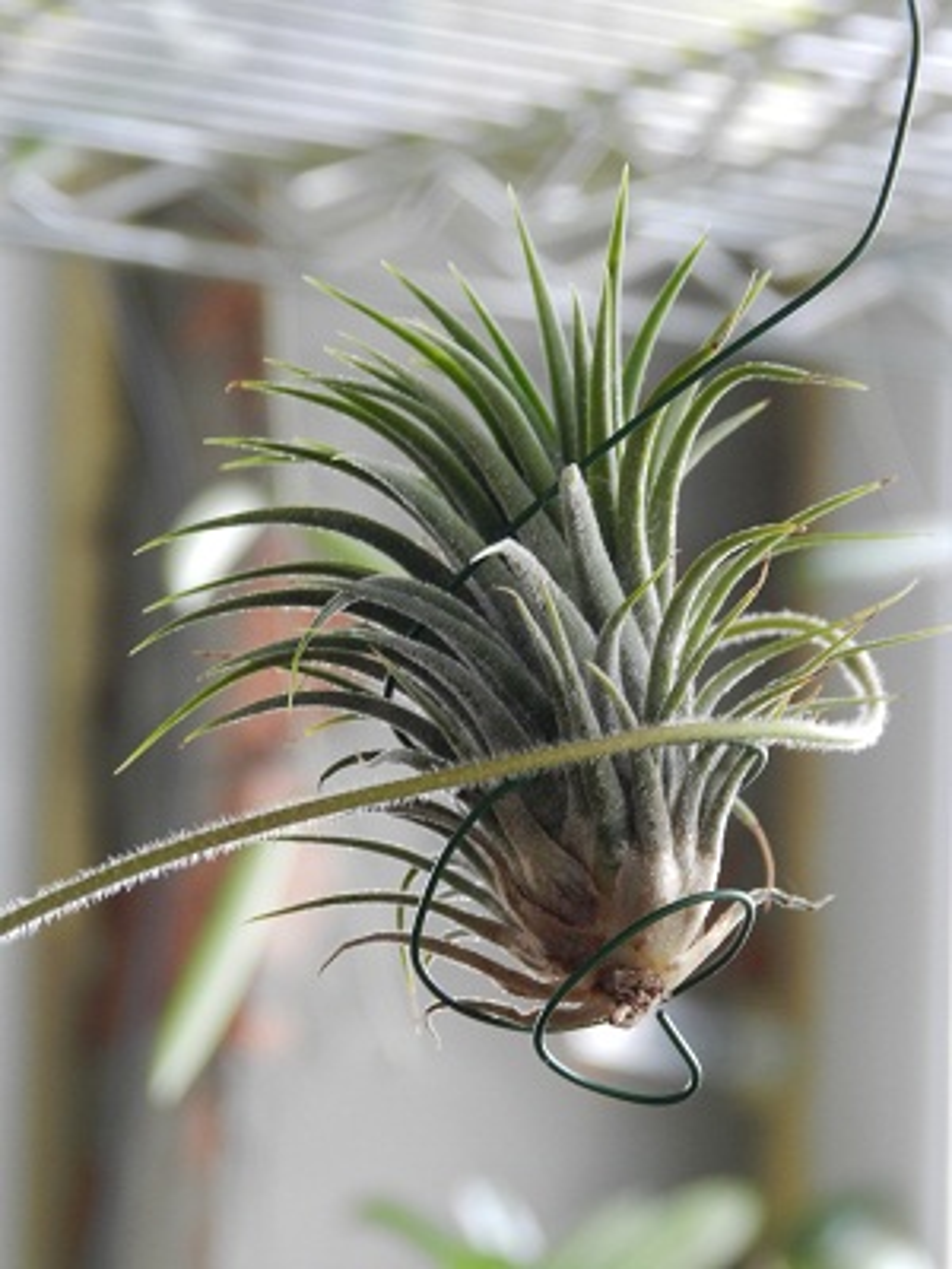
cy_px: 634
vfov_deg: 13.6
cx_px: 476
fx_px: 5317
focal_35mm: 145
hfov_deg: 10.2
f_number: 5.1
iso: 400
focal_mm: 25.7
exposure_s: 1/25
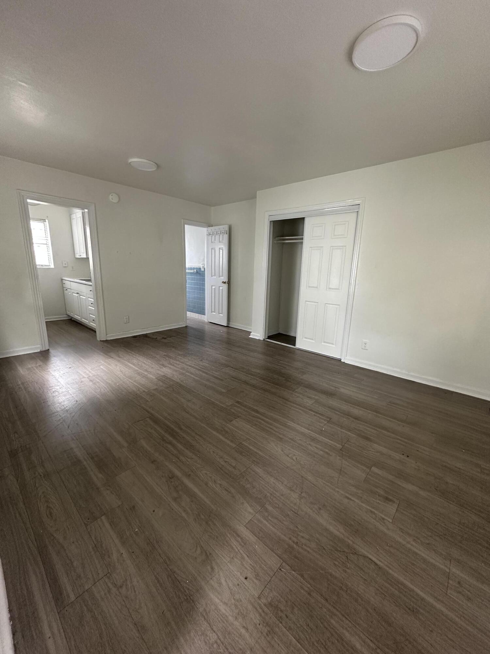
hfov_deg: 85.7
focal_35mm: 14
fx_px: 264
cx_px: 245
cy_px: 327
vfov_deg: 102.1
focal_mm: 2.22
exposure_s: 1/99
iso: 250
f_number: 2.2
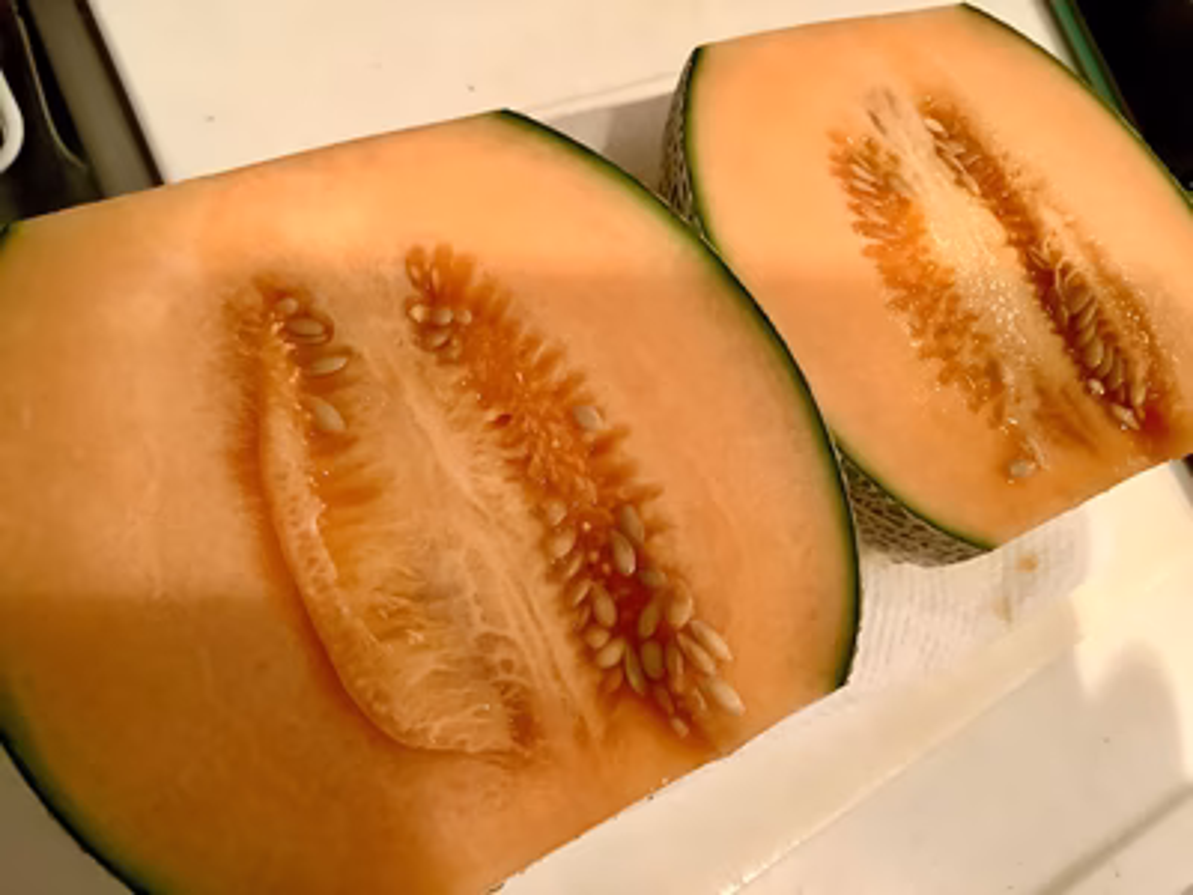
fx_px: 1068
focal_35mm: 31
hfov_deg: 58.4
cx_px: 596
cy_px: 448
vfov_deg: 45.4
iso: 320
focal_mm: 3.3
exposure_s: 1/40
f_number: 2.4
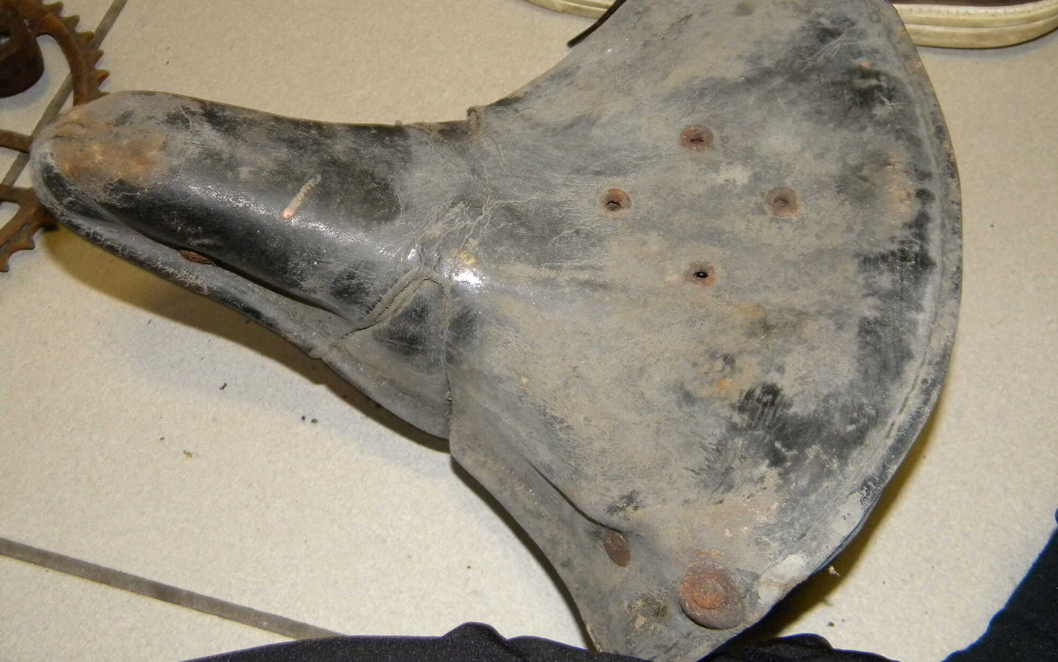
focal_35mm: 44
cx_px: 528
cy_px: 300
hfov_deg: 45.3
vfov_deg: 29.2
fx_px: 1269
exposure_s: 1/30
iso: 400
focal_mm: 7.3
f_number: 3.8
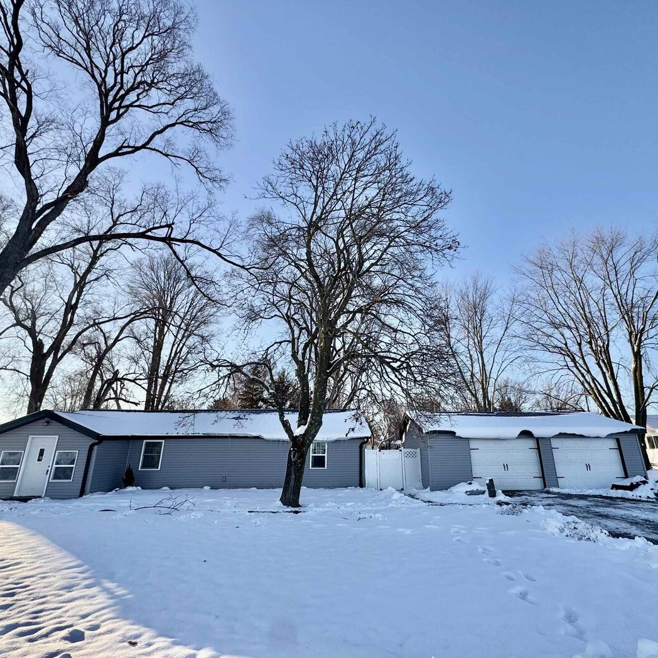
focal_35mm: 17
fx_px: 366
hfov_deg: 83.9
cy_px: 326
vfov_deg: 84.0
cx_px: 349
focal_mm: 2.22
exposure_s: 1/910
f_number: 2.2
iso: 40
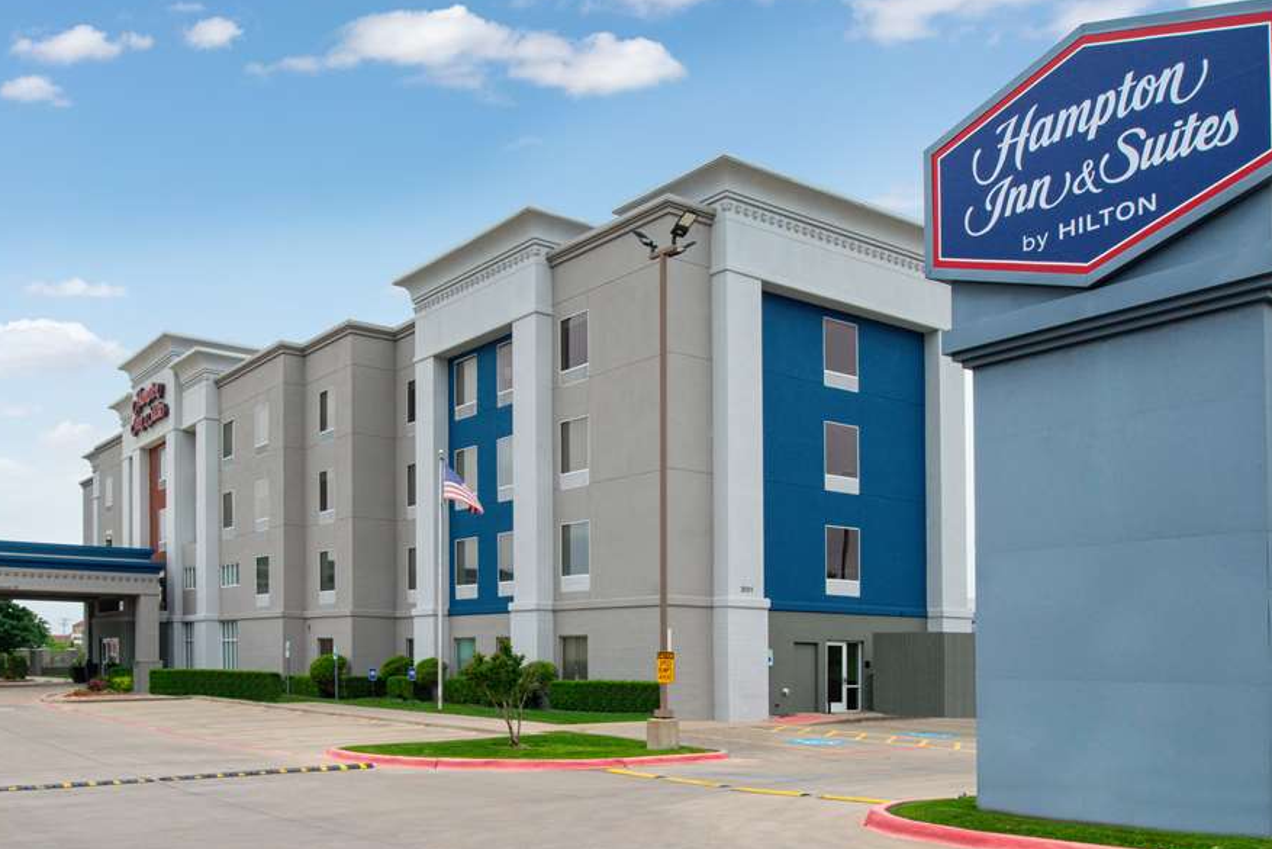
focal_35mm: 28
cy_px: 364
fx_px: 989
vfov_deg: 46.3
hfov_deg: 65.3
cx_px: 565
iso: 640
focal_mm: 24
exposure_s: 1/80
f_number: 22
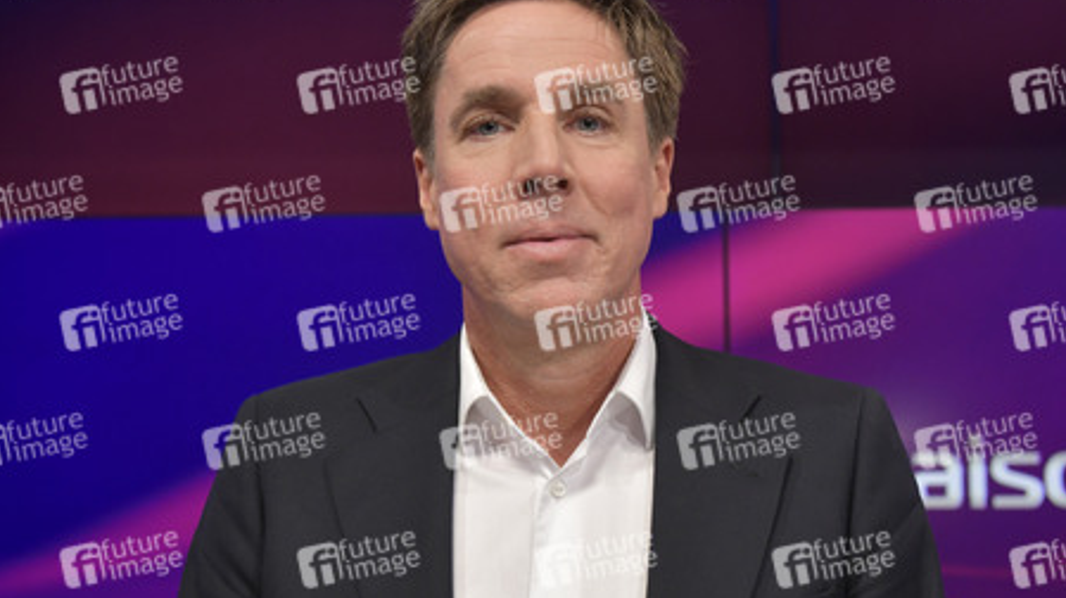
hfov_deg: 34.4
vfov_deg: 19.7
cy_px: 263
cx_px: 533
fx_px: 1723
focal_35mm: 61
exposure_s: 1/200
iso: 2000
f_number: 5.6
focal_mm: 58
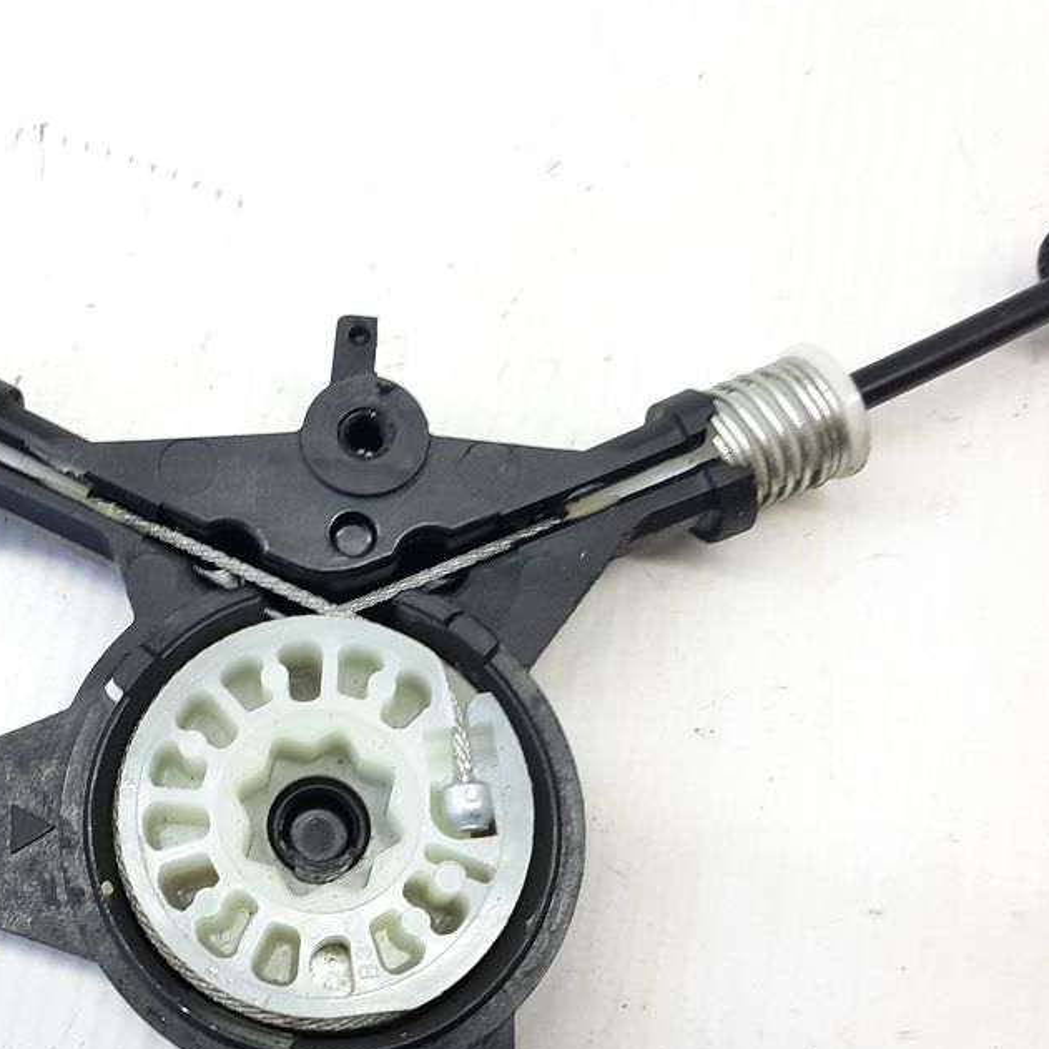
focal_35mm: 42
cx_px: 231
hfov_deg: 38.7
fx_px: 1440
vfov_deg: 39.9
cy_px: 597
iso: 100
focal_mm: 4.6
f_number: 2
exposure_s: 1/50
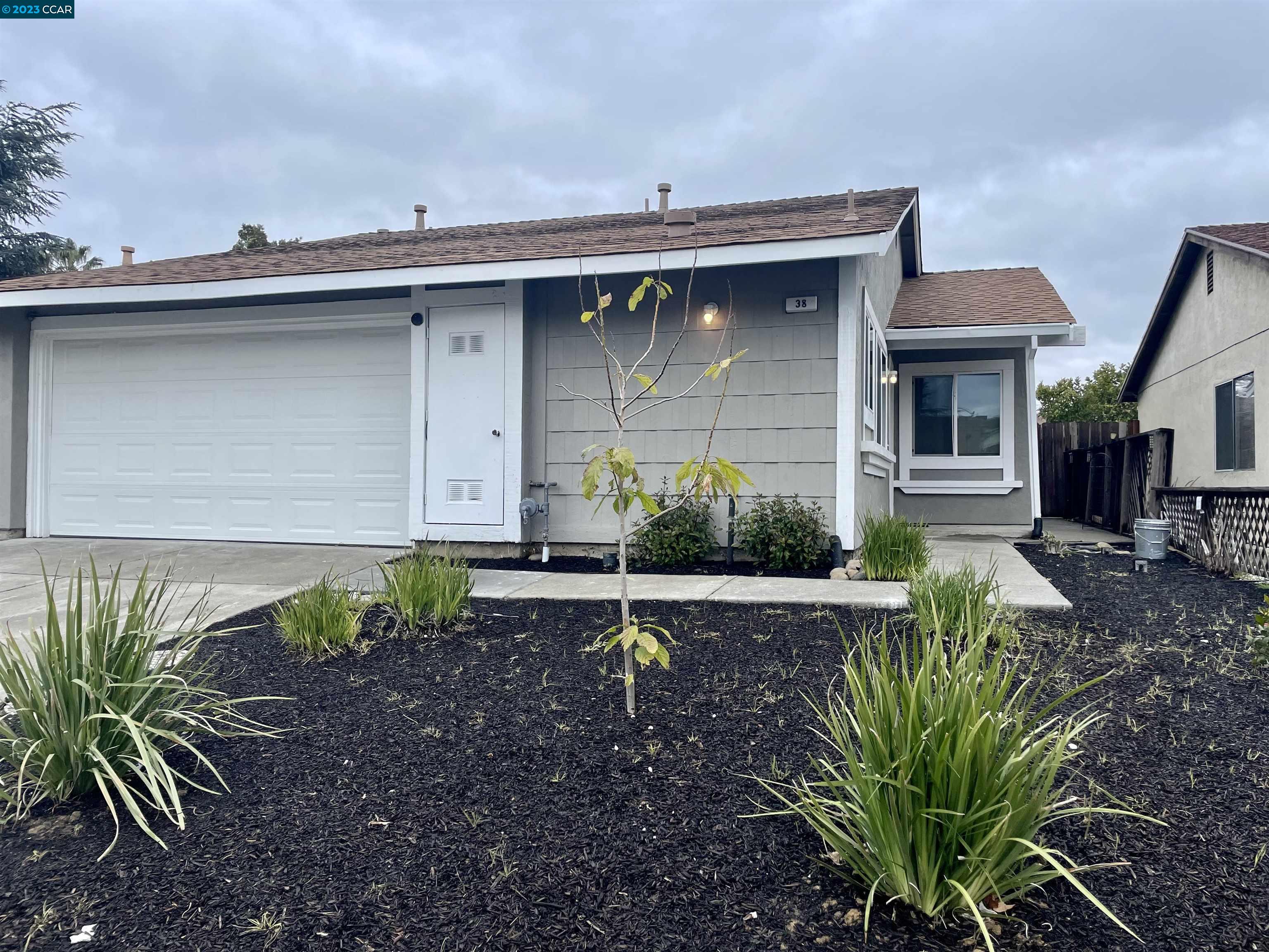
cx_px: 634
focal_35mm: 26
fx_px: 953
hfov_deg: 67.3
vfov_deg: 53.1
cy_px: 476
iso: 50
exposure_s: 1/2092
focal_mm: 4.2
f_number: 1.6
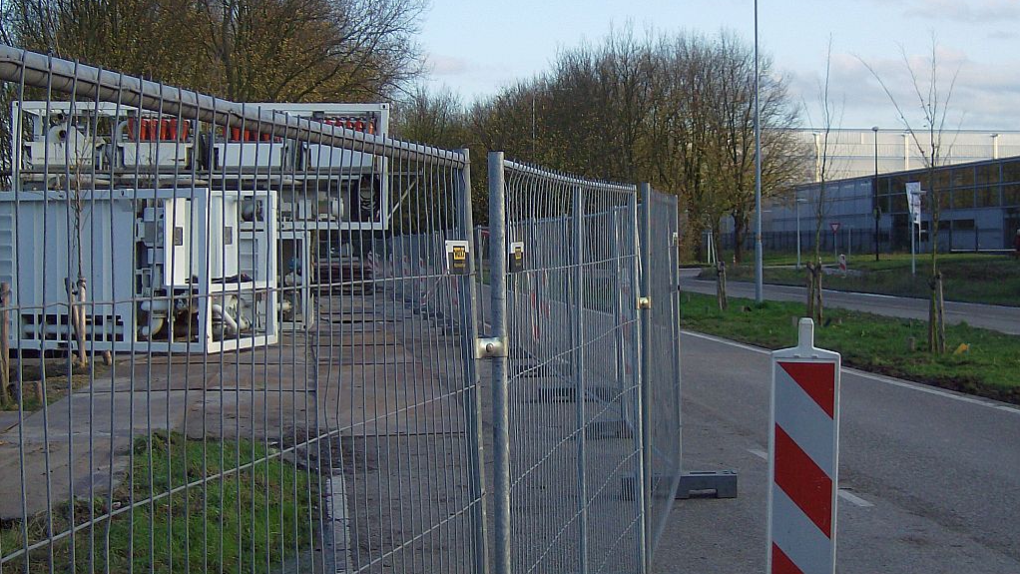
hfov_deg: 34.4
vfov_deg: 19.7
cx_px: 510
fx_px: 1650
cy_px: 195
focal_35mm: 61
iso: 100
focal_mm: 9.3
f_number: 3.4
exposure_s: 1/336
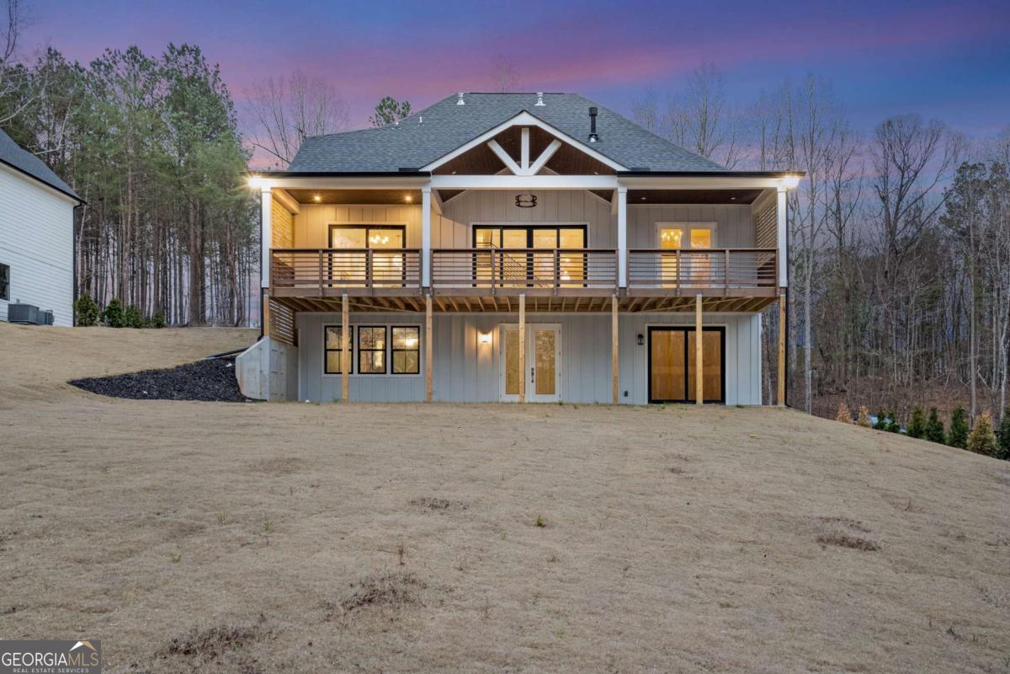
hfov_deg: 61.9
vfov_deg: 43.6
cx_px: 505
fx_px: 842
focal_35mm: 30
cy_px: 337
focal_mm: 30
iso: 500
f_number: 9
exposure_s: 1/4
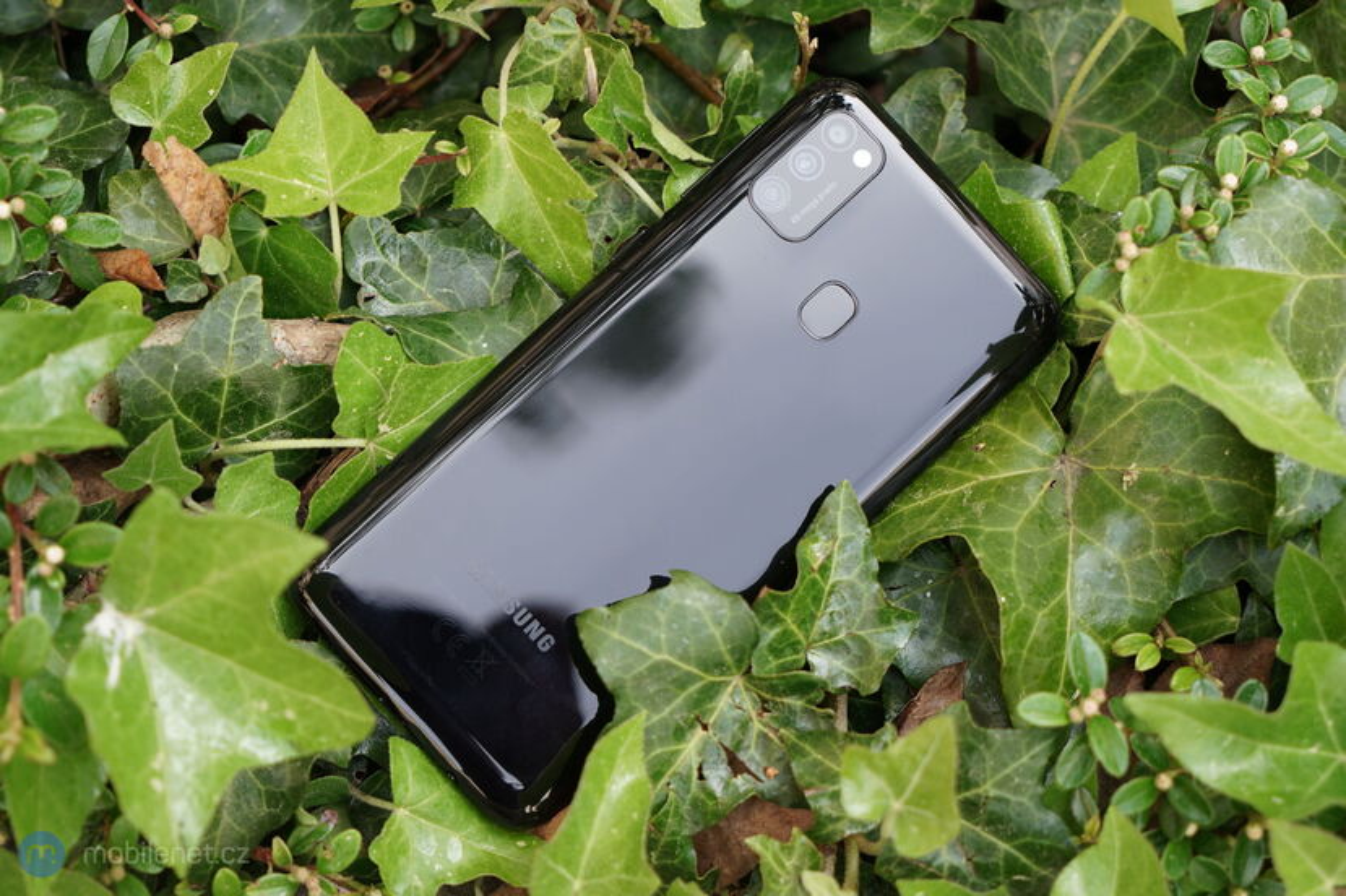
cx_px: 673
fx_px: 2130
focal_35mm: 57
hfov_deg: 35.1
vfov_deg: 23.8
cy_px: 448
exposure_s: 1/125
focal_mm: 57
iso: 200
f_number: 4.5
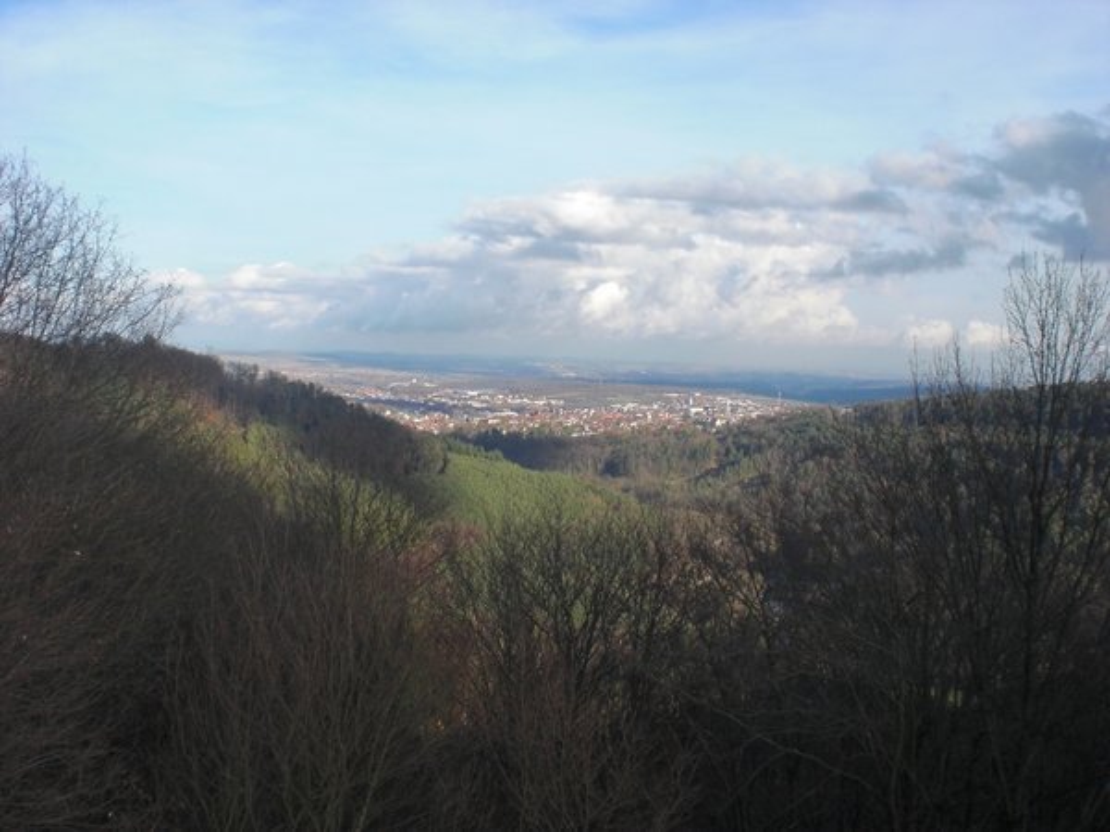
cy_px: 416
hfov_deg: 49.0
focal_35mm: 38
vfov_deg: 37.7
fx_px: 1219
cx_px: 555
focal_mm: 6.3
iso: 64
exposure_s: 1/250
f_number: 5.6
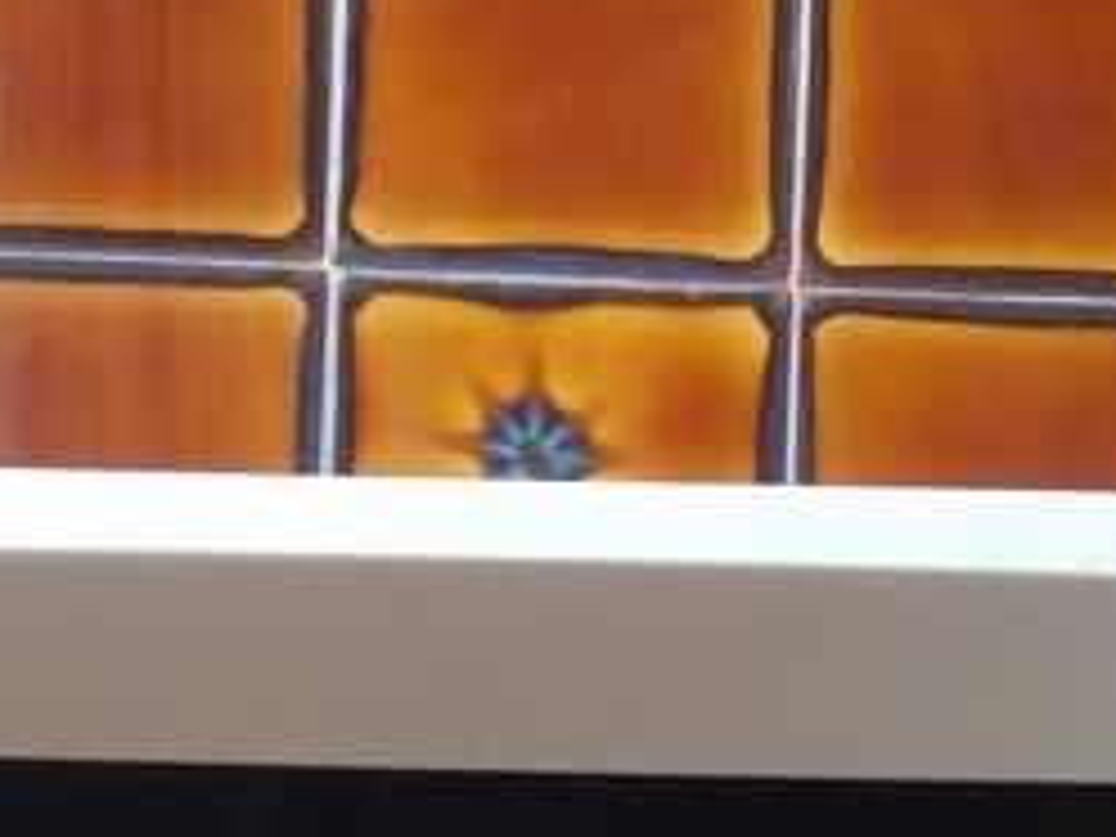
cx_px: 410
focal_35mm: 105
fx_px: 3385
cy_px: 1413
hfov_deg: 18.7
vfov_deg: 13.0
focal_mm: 4
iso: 320
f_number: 1.8
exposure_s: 1/25
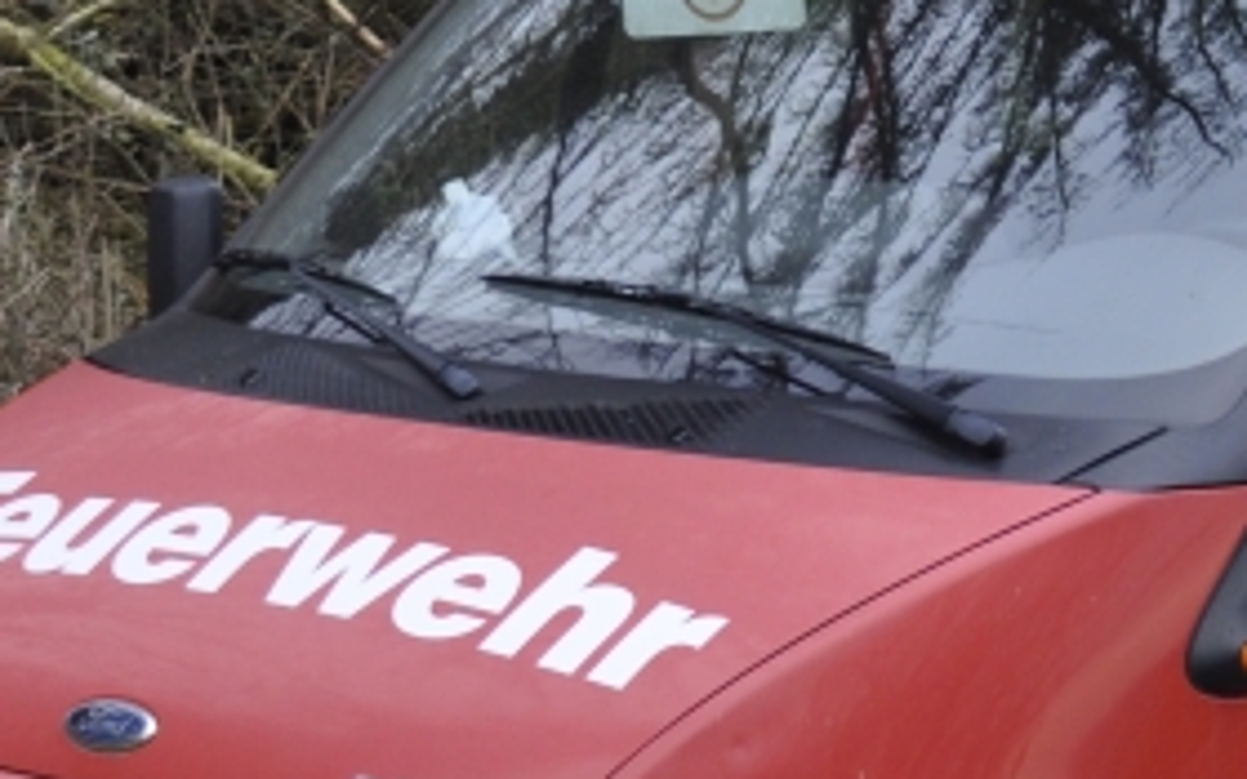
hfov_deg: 13.1
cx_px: 1385
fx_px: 5336
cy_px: 387
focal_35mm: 157
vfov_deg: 8.4
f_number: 5.6
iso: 500
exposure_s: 1/125
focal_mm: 32
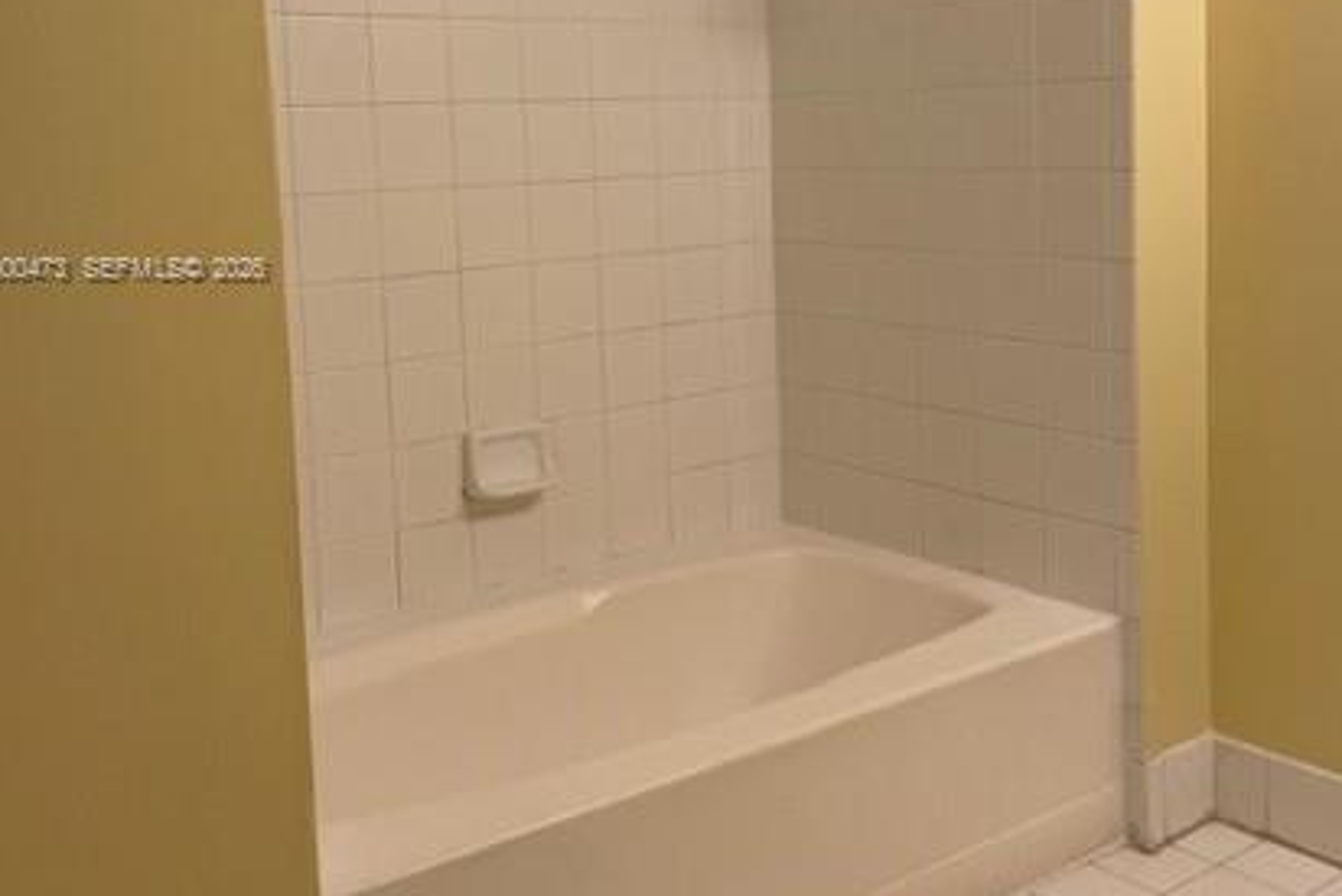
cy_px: 270
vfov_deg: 31.6
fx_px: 1566
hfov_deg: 46.3
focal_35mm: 42
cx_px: 723
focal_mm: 4.2
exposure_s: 1/120
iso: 64
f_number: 1.6
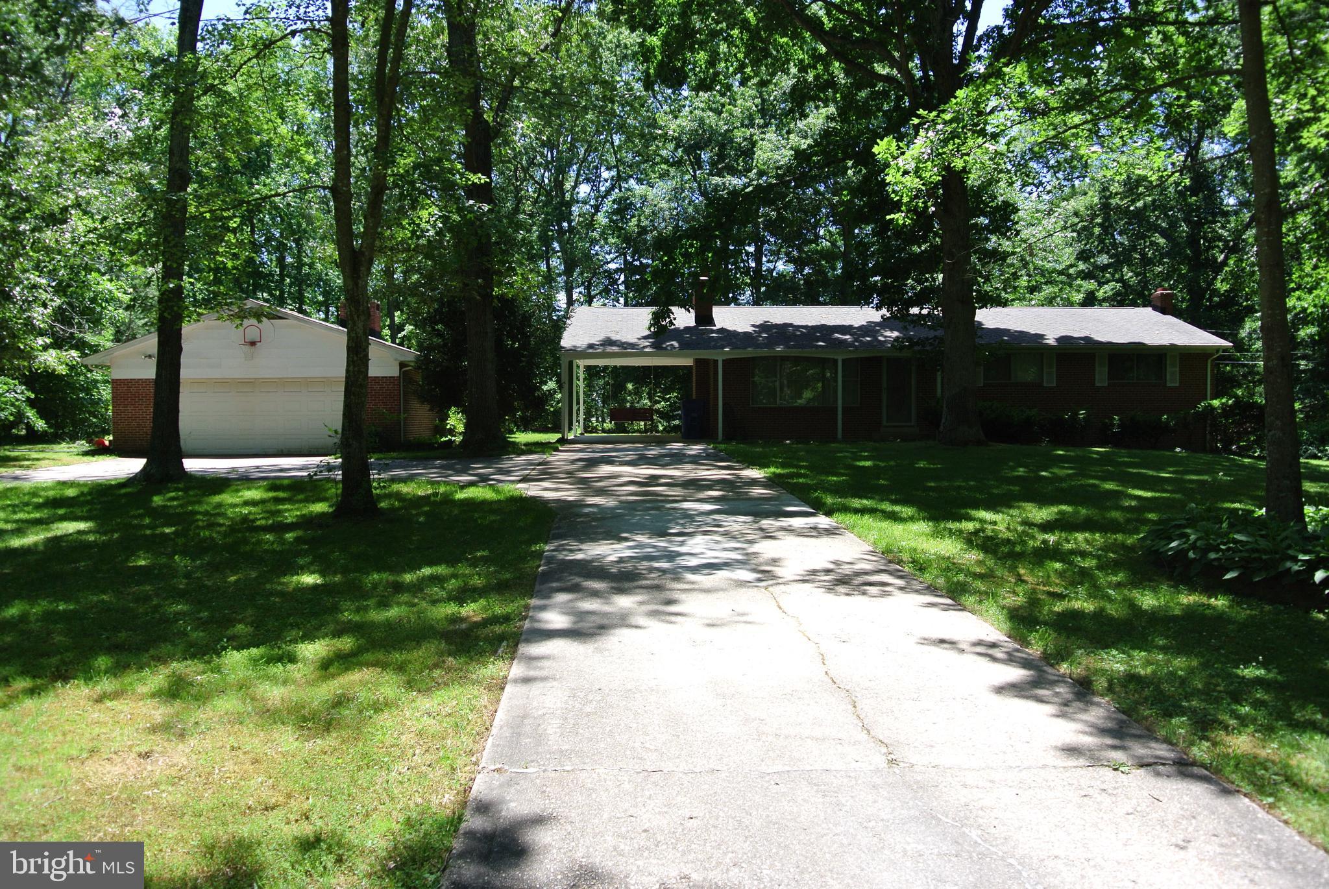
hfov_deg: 67.3
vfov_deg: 48.0
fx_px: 998
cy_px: 444
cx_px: 664
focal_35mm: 27
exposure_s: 1/320
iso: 100
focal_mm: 10
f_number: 4
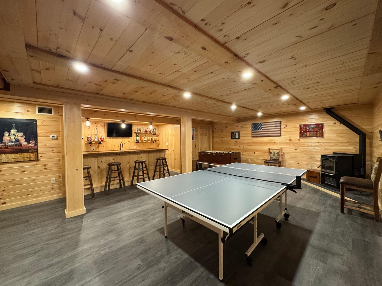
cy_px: 143
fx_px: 154
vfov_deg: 85.7
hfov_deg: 102.1
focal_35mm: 14
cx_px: 191
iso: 500
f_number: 2.2
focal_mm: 2.22
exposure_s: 1/60
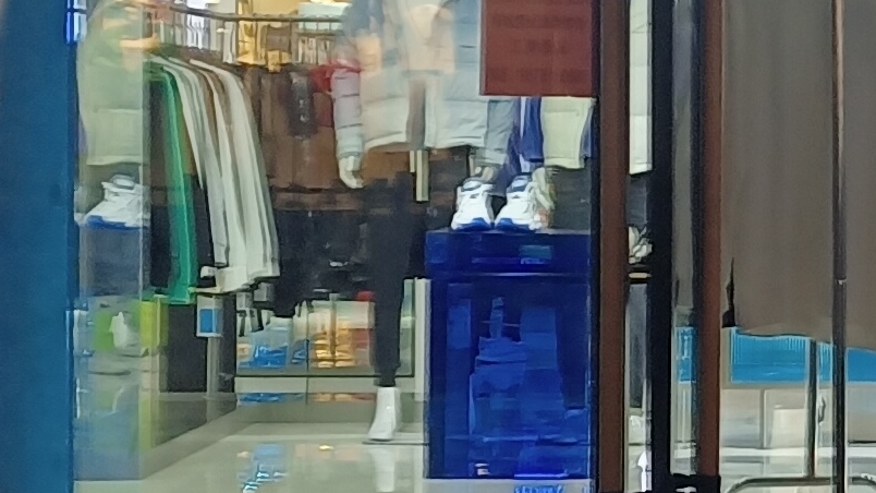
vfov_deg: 8.6
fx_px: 3275
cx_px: 1063
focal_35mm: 141
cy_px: 218
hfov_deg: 14.7
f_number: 1.8
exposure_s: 1/33.3
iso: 133
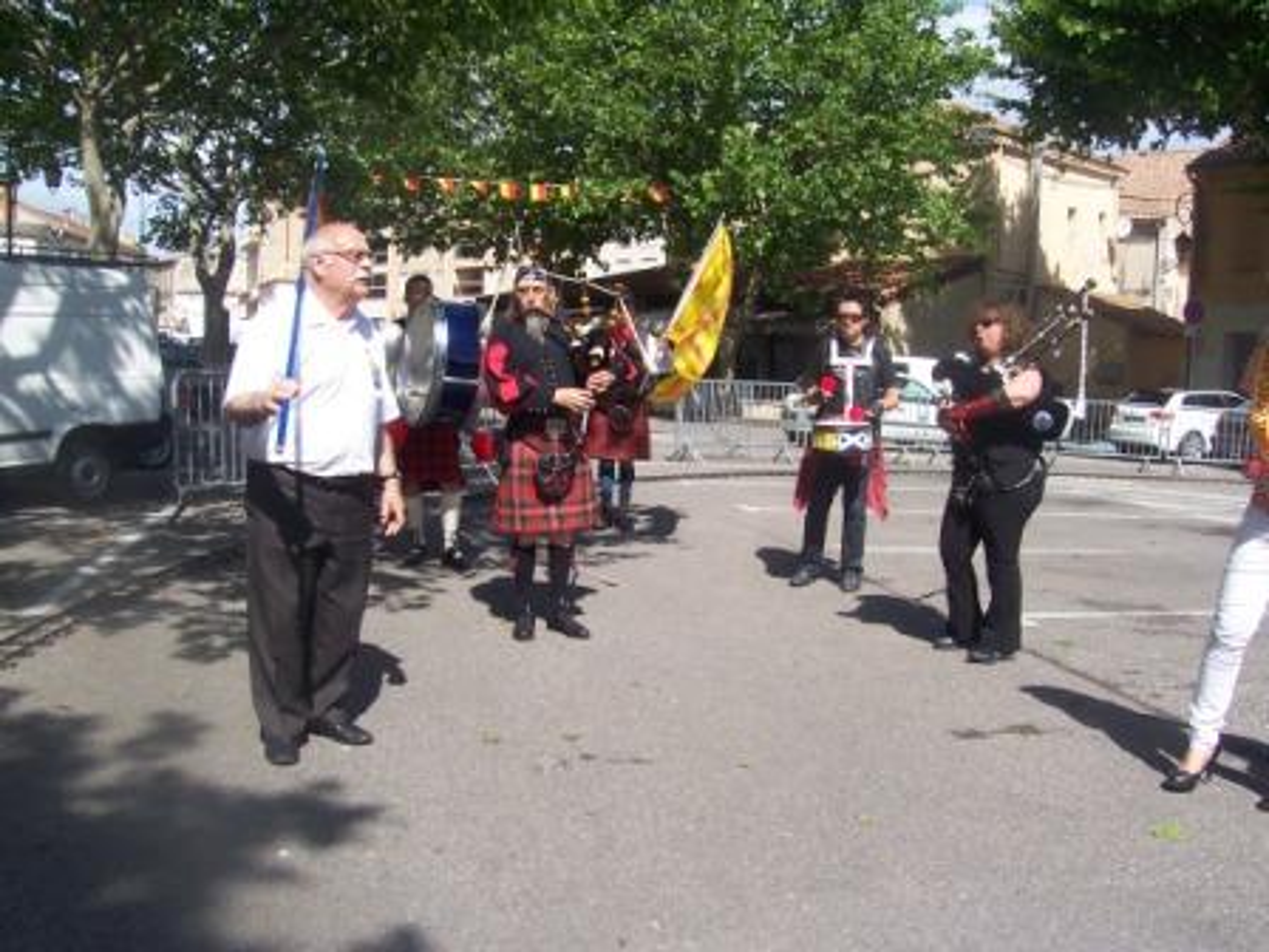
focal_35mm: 34
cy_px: 476
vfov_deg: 41.8
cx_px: 634
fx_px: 1246
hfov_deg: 54.0
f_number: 5.6
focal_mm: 5.6
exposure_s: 1/350
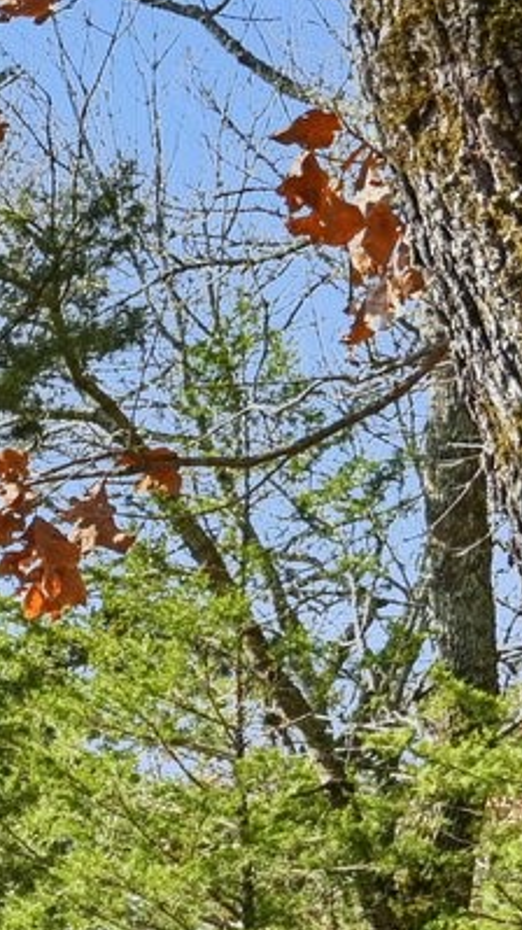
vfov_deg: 15.3
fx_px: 3179
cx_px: -1568
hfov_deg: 7.1
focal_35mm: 129
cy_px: 1404
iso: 400
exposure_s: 1/320
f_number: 8
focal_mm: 24
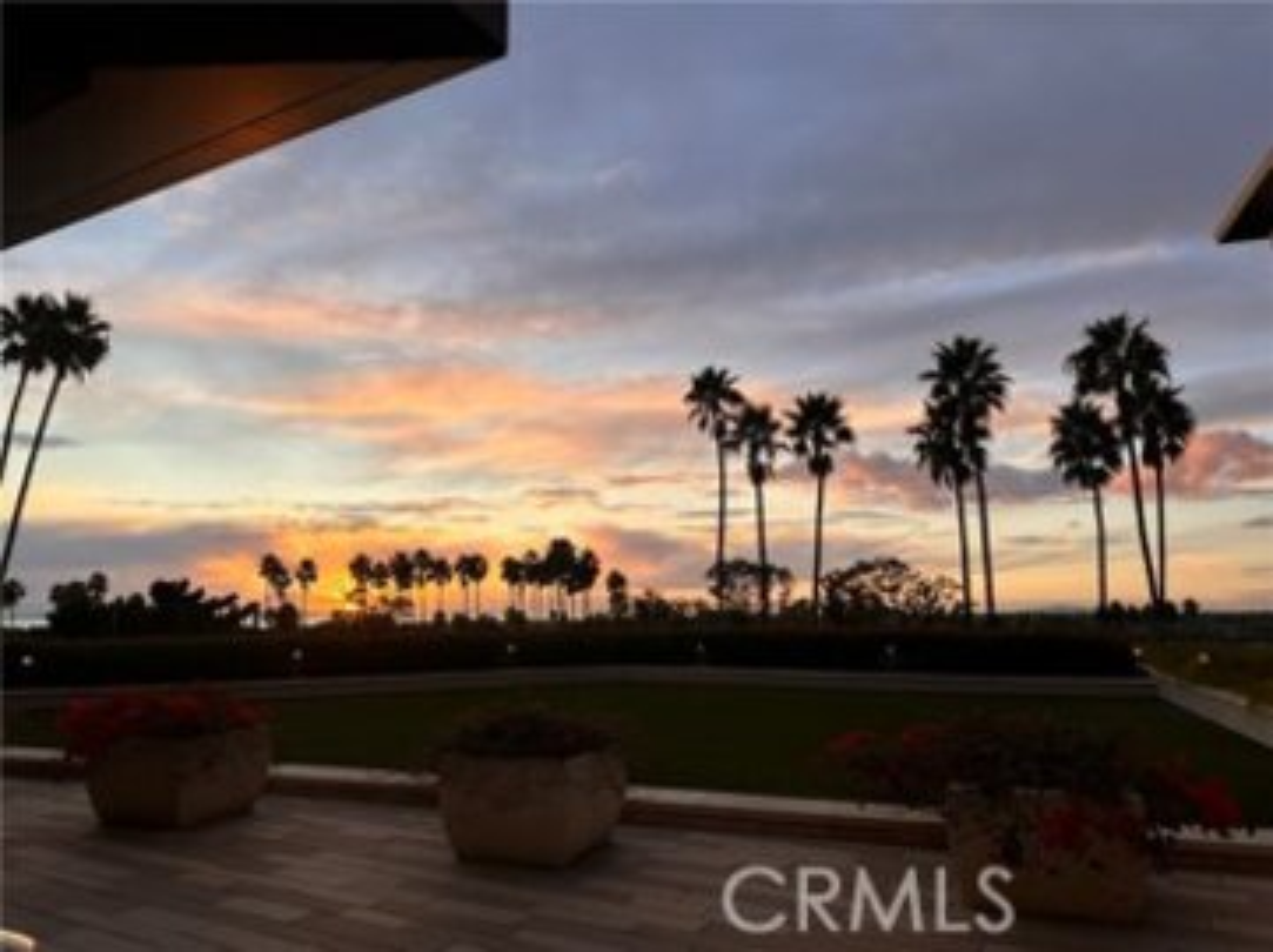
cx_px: 636
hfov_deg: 71.6
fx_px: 882
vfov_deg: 56.7
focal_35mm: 24
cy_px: 476
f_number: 1.78
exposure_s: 1/887
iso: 80
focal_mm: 6.86
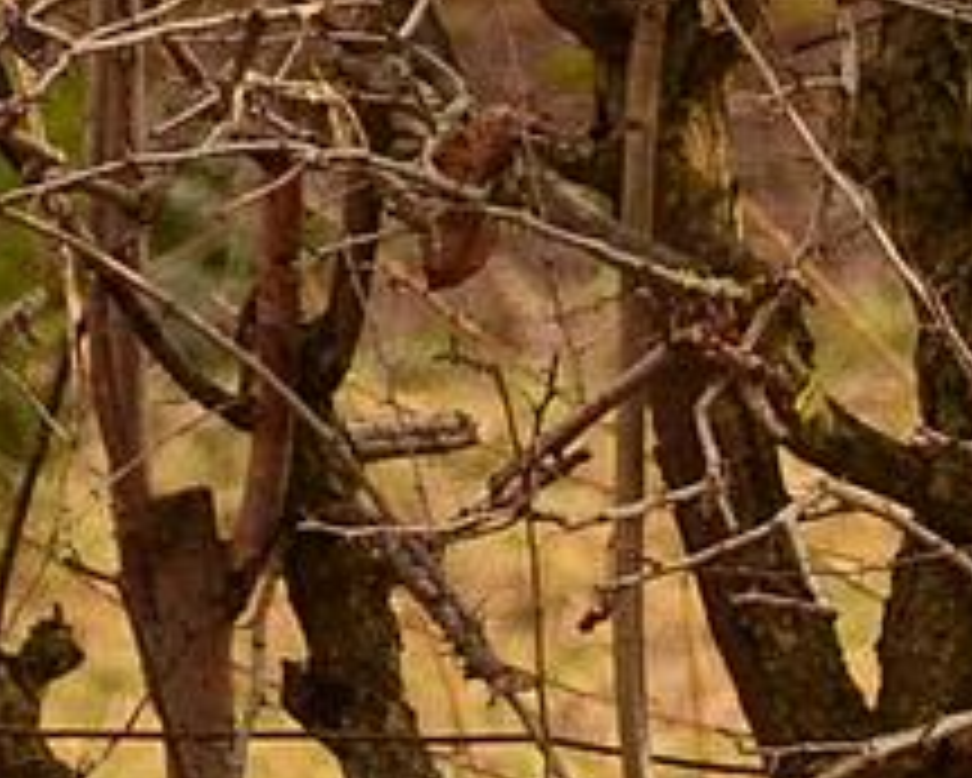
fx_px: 18621
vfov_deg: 2.4
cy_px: -504
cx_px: -792
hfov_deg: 3.0
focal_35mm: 647
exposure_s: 1/320
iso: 400
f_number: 5.6
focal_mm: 92
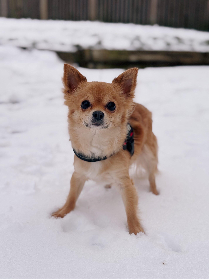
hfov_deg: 30.3
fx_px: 386
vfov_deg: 39.7
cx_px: 104
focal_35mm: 48
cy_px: 140
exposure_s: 1/3257
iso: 64
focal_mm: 6.76
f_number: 1.78
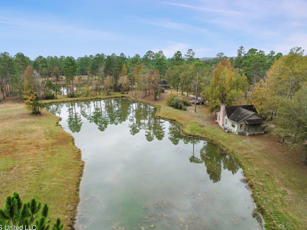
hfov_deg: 69.4
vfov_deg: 54.9
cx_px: 148
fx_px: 222
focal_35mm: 25
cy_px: 119
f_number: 2.8
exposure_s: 1/1250
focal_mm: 12.29
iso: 120
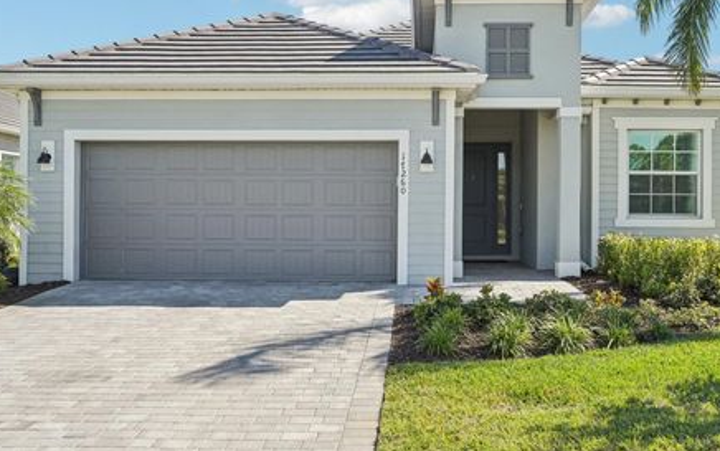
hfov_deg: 55.2
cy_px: 180
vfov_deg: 36.2
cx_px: 401
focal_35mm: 35
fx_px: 687
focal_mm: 30
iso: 400
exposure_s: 1/800
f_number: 8
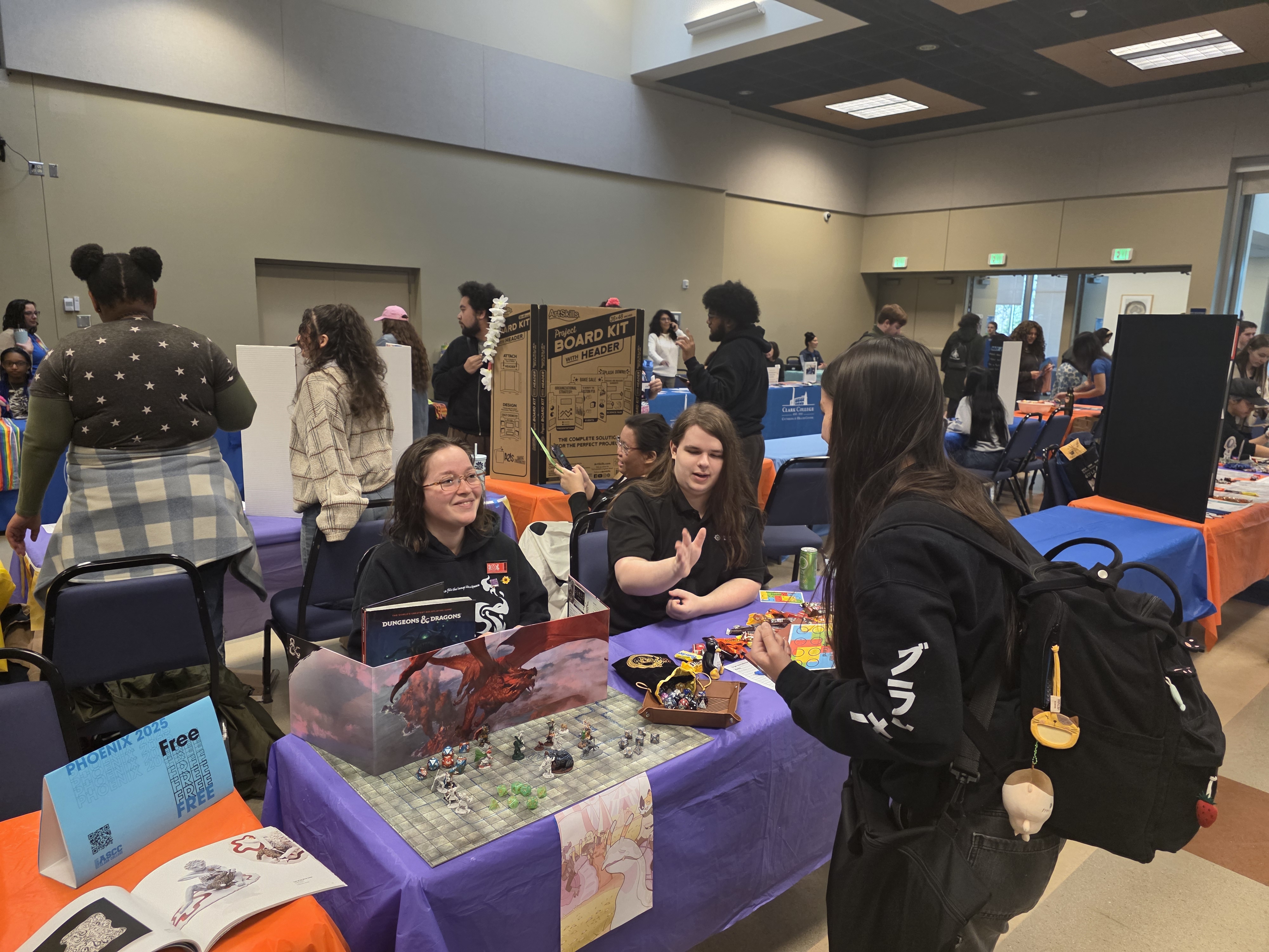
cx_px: 634
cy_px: 476
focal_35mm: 23
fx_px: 843
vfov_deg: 58.9
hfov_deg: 73.9
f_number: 1.7
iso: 400
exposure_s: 1/120
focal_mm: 6.3
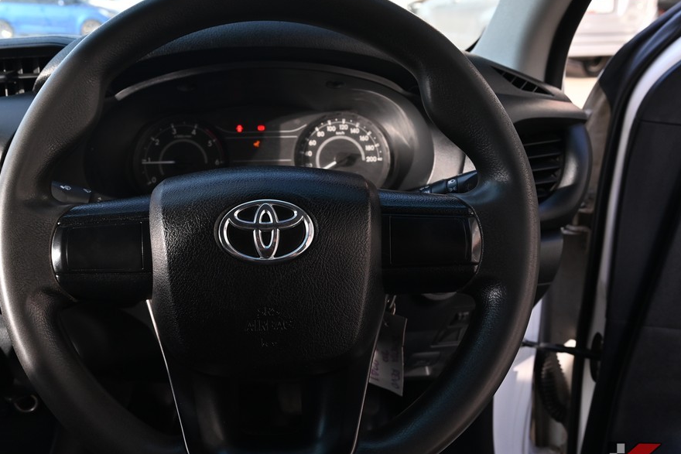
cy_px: 241
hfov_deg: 61.2
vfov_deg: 43.6
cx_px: 264
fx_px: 568
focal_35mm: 30
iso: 560
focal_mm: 24
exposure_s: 1/180
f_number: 6.7
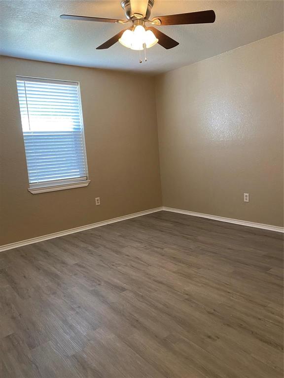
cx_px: 142
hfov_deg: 53.1
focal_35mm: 26
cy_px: 189
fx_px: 284
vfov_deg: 67.3
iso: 100
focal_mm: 4.25
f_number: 1.8
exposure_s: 1/60
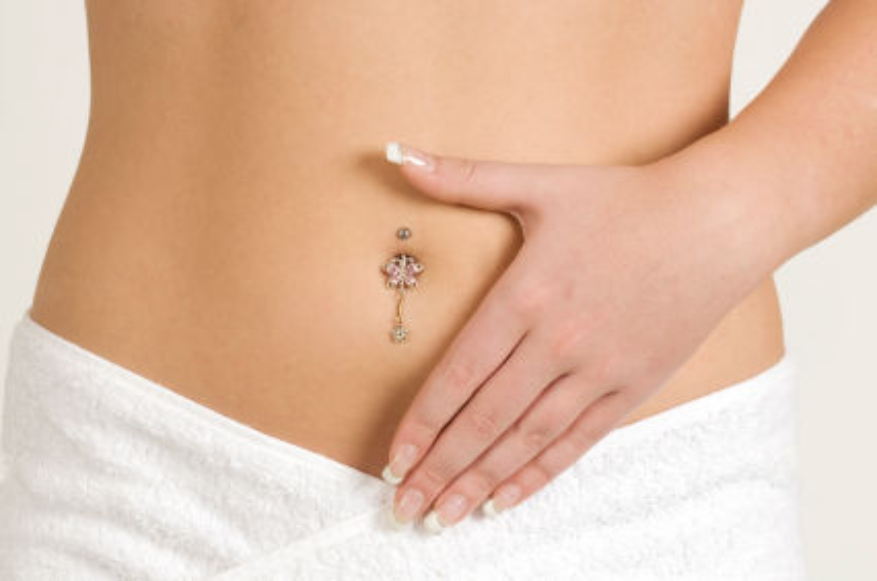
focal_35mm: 195
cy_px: 290
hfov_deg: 10.6
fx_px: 4740
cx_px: 438
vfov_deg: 7.0
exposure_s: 1/125
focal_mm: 130
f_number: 5
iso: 100
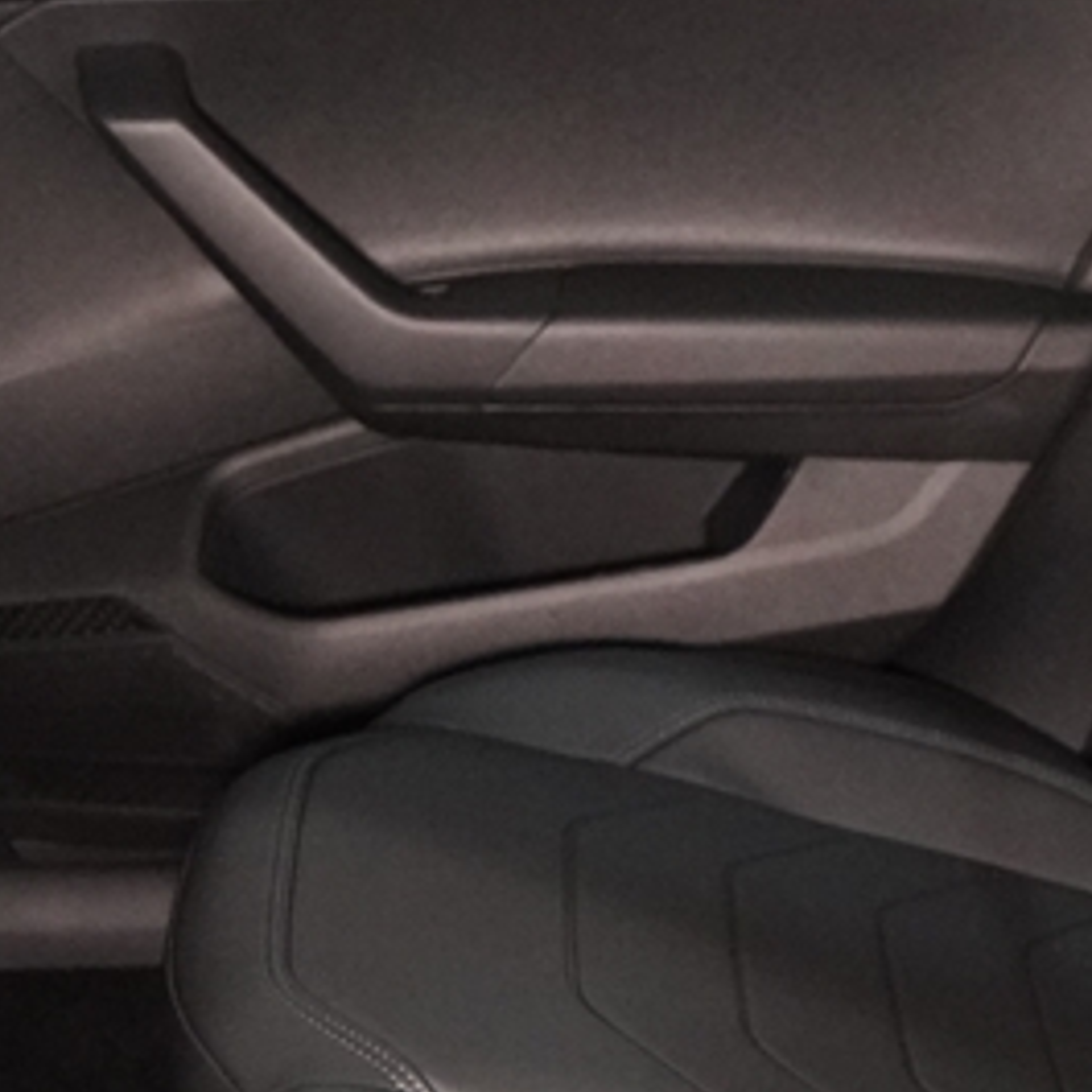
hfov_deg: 18.9
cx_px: 1496
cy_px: 764
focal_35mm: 84
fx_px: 2985
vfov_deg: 20.6
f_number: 2.8
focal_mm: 17
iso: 4000
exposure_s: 1/160
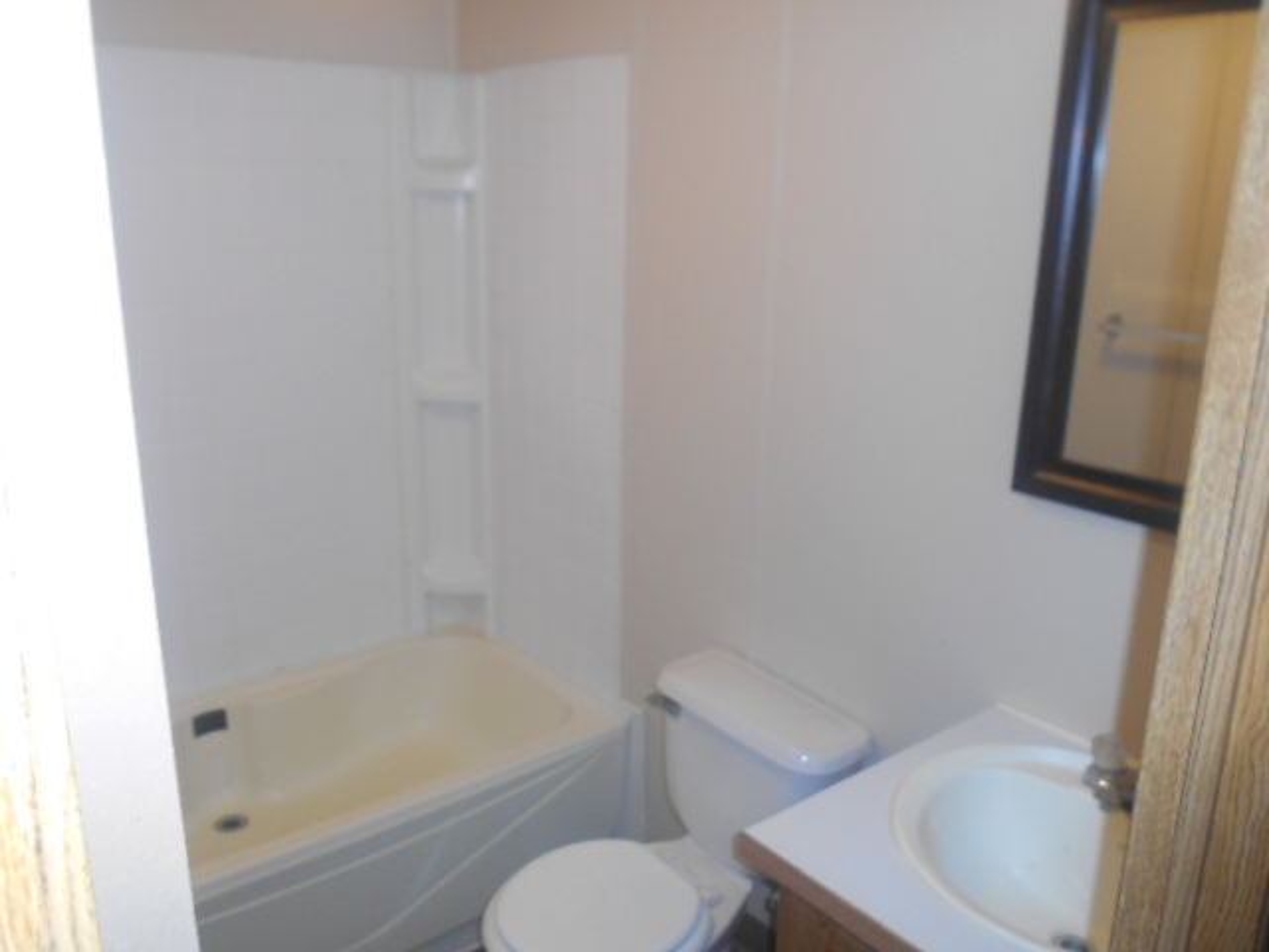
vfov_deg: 46.8
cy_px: 476
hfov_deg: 60.0
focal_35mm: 30
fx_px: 1100
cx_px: 634
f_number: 3.4
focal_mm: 5.1
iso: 200
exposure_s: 1/25
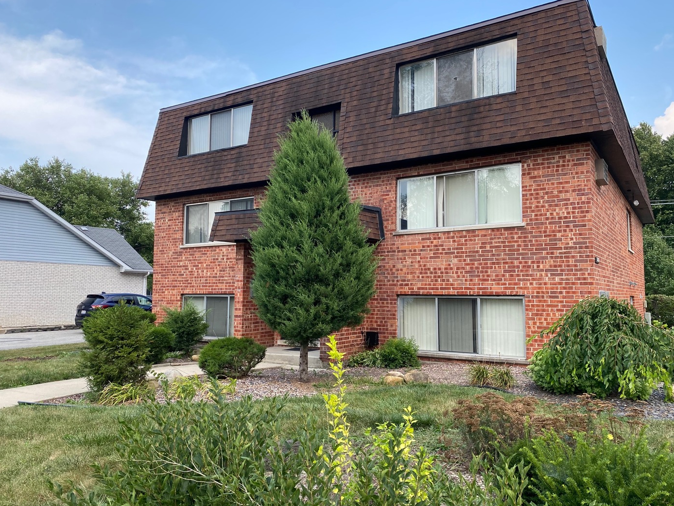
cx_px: 347
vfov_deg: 51.3
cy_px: 253
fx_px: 526
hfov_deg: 65.3
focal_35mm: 27
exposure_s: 1/529
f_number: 1.8
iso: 32
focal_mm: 4.25
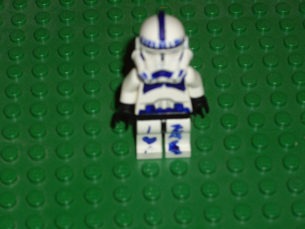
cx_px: 152
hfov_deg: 17.3
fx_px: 1004
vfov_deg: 13.0
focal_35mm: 114
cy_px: 114
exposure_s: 1/125
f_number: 5.4
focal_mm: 23.7
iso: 200
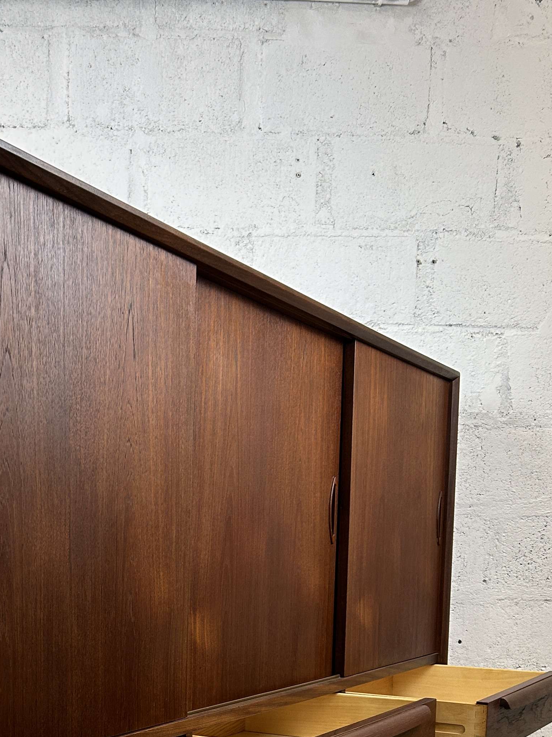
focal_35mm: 51
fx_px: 1084
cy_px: 676
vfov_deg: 35.1
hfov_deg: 27.7
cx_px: 75
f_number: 1.5
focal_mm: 5.7
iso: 100
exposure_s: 1/100
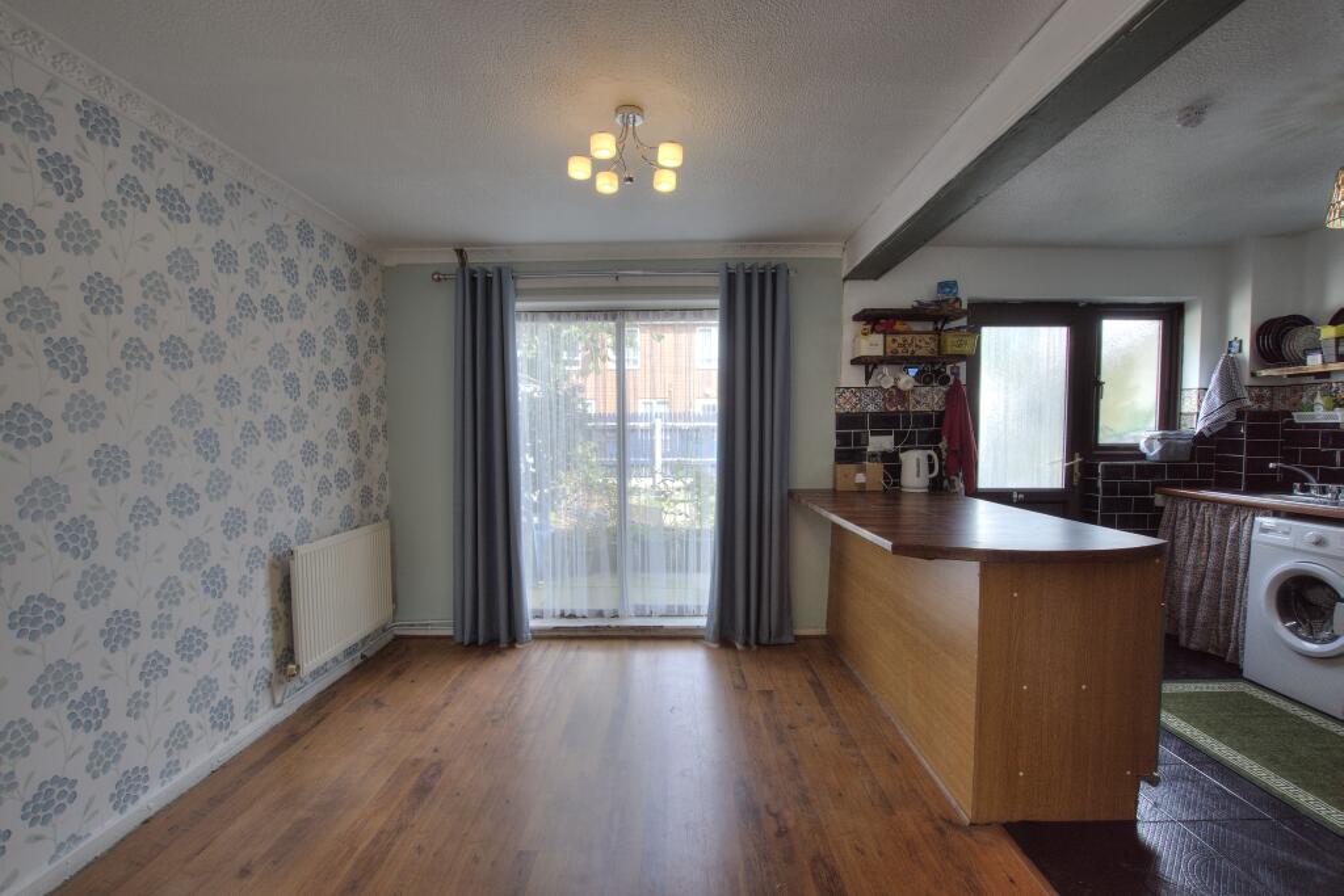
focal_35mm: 15
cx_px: 672
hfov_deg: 100.4
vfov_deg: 77.3
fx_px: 560
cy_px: 448
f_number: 8
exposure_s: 1/50
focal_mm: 10
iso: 400
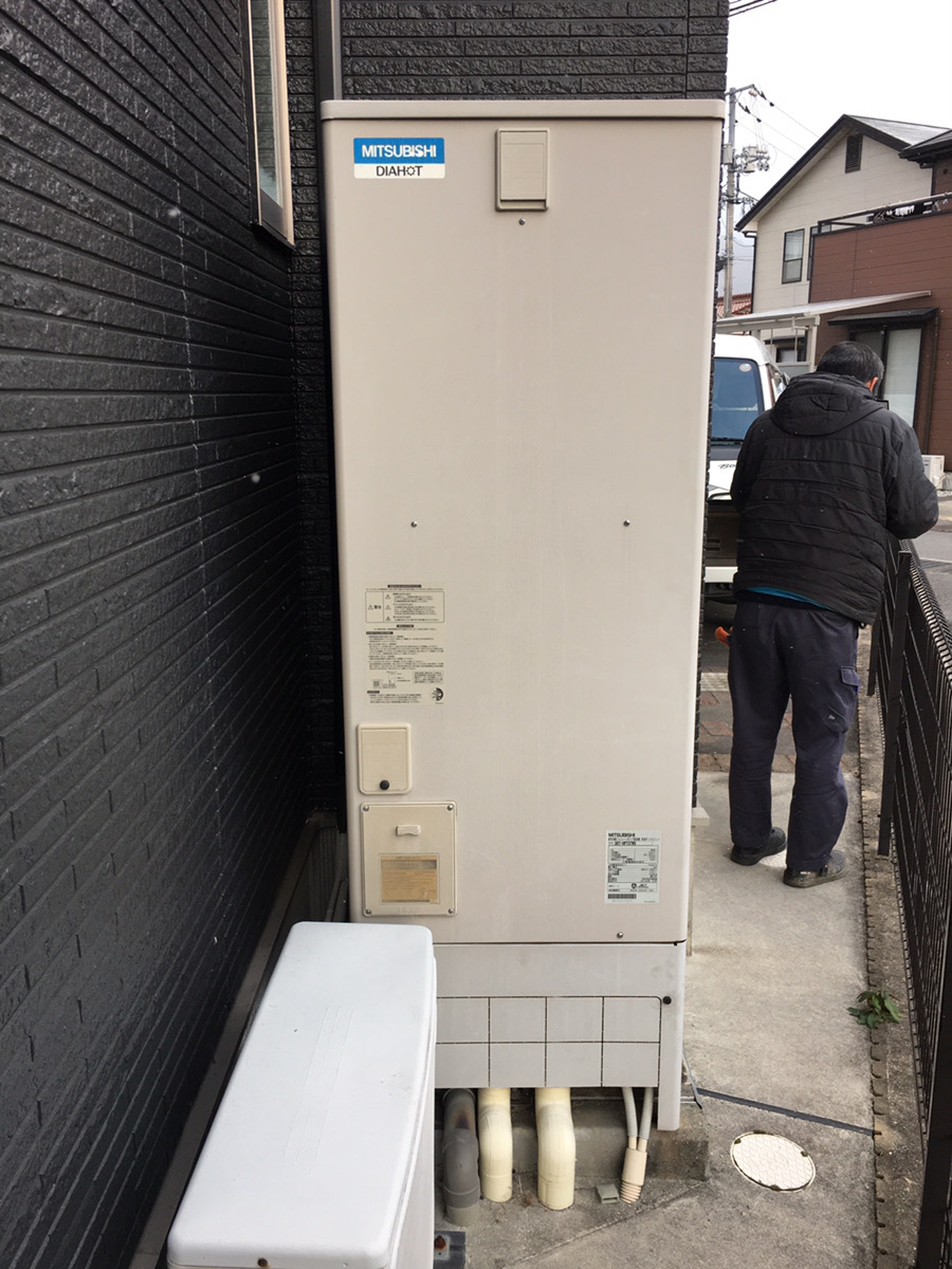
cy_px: 634
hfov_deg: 48.2
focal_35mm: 29
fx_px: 1063
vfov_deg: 61.7
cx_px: 476
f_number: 2.2
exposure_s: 1/120
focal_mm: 4.15
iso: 32
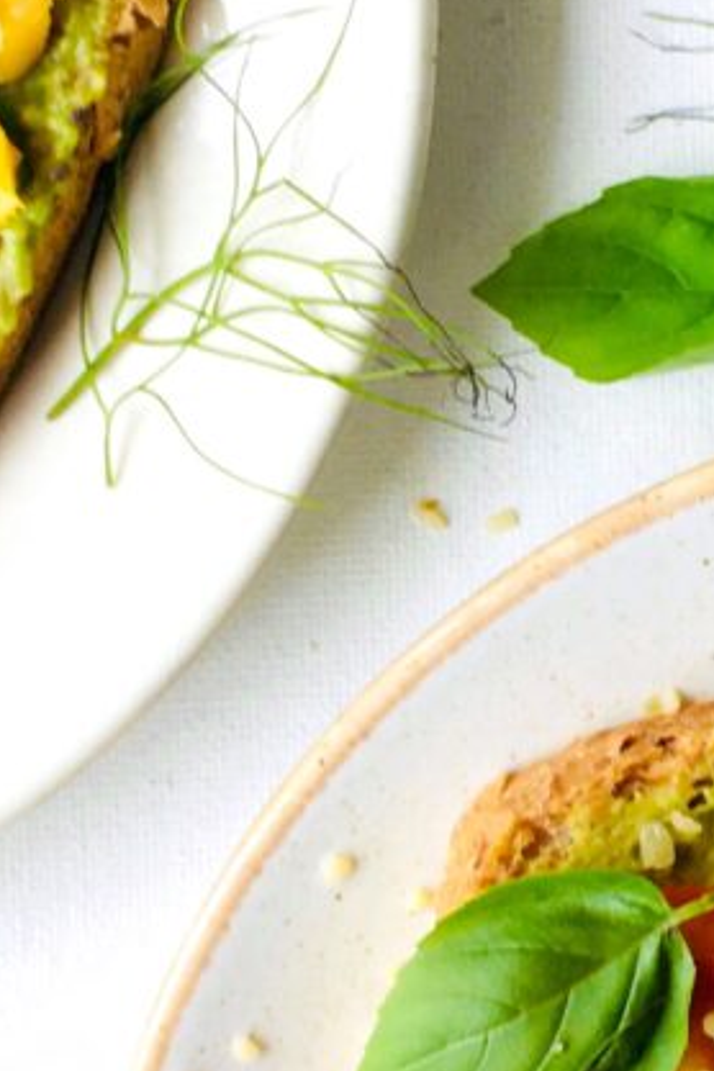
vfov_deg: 18.4
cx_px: 652
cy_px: 475
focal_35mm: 111
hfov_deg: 12.2
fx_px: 3302
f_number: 2.2
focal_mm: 4.15
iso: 32
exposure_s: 1/50
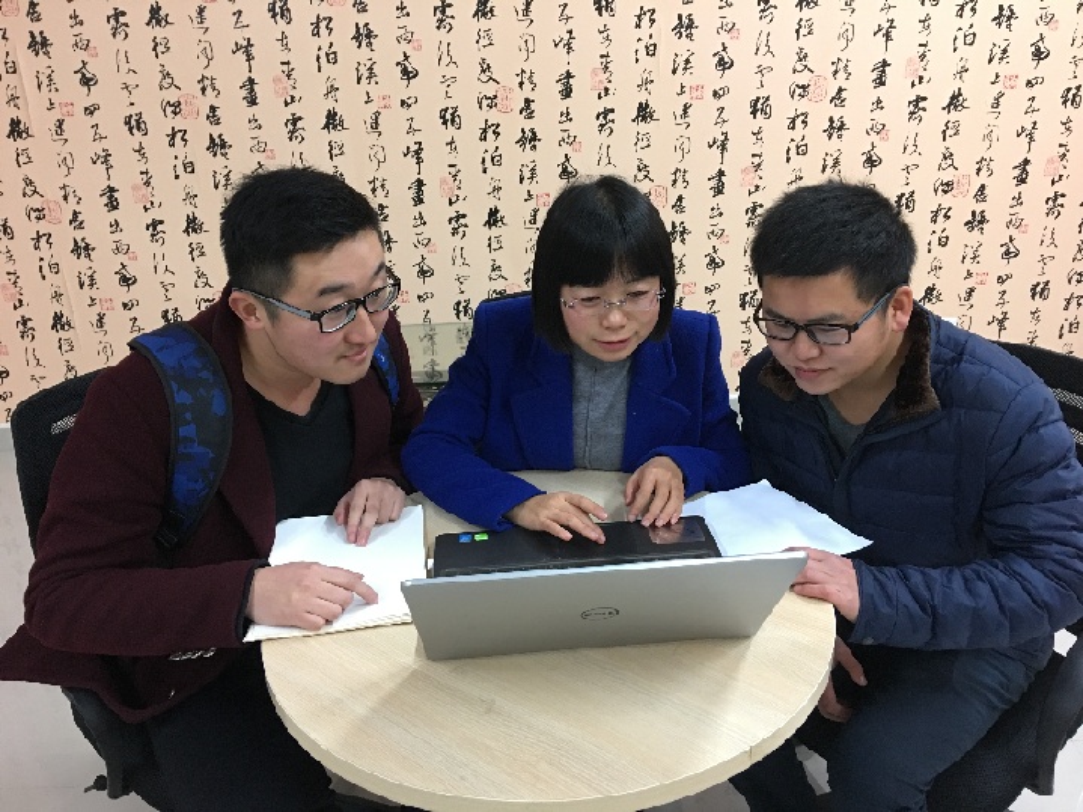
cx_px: 542
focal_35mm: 29
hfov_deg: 61.7
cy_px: 406
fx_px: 907
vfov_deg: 48.2
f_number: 2.2
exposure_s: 1/17
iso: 100
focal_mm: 4.15
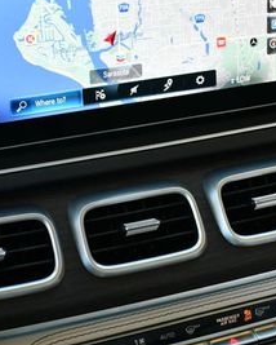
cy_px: 136
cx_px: 117
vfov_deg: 23.5
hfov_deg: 19.0
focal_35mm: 81
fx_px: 826
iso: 720
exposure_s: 1/250
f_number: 3.5
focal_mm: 18
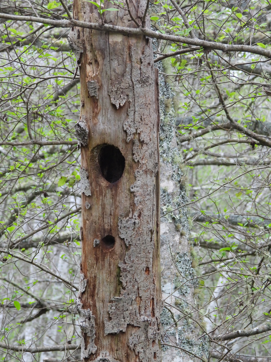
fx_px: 2088
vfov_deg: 9.9
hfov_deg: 7.4
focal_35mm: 200
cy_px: 181
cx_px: 136
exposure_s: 1/160
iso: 400
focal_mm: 35.7
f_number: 4.5
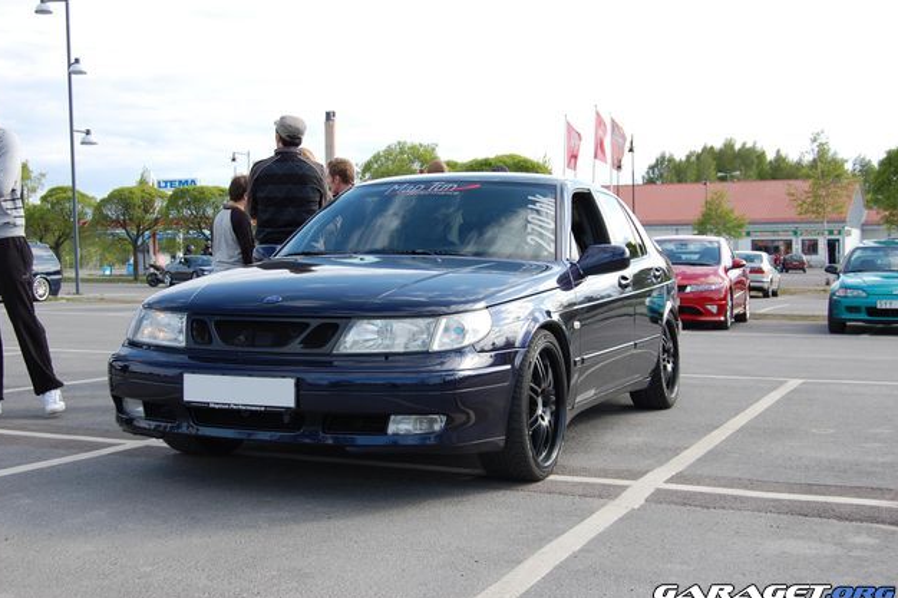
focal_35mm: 48
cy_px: 301
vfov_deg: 28.3
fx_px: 1185
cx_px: 440
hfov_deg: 41.5
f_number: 7.1
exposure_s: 1/200
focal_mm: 31
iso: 200
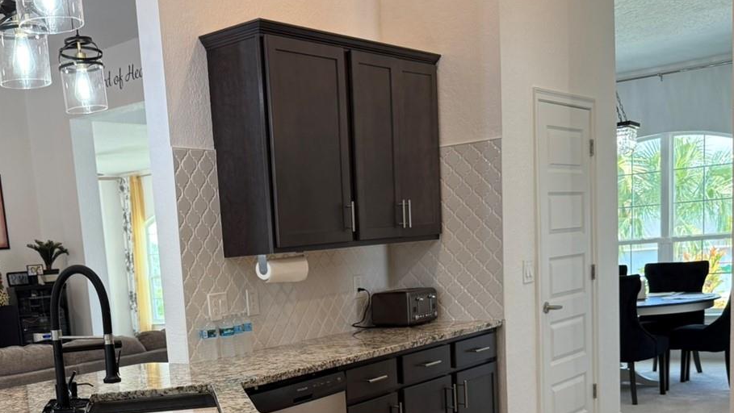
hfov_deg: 43.6
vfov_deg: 24.8
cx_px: 218
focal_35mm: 46
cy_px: 415
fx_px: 896
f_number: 1.78
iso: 125
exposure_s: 1/120
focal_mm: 6.76
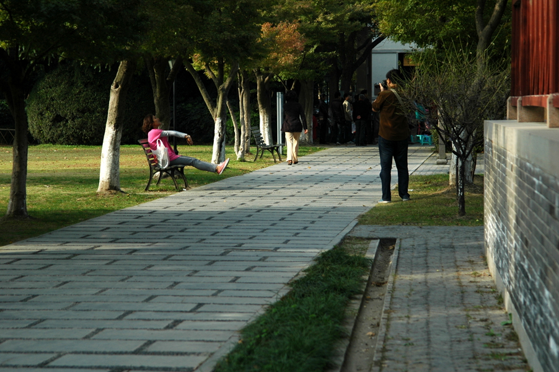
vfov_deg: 11.1
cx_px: 280
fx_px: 1908
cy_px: 186
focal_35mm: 123
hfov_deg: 16.7
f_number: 5.6
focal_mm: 82
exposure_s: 1/400
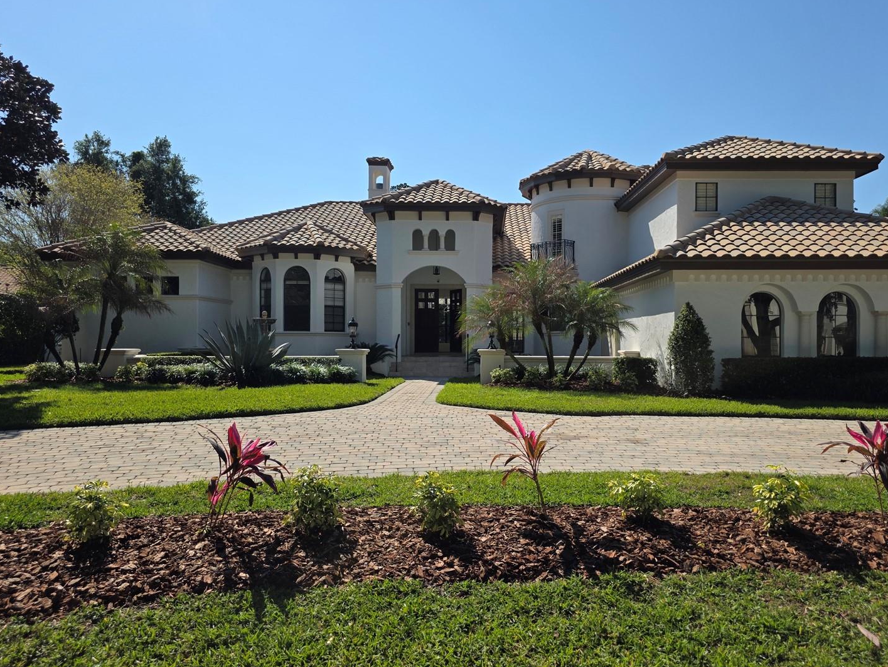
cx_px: 489
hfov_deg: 67.1
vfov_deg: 53.1
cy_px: 339
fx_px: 667
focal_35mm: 26
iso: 80
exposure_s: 1/7944
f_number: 1.7
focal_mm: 6.3
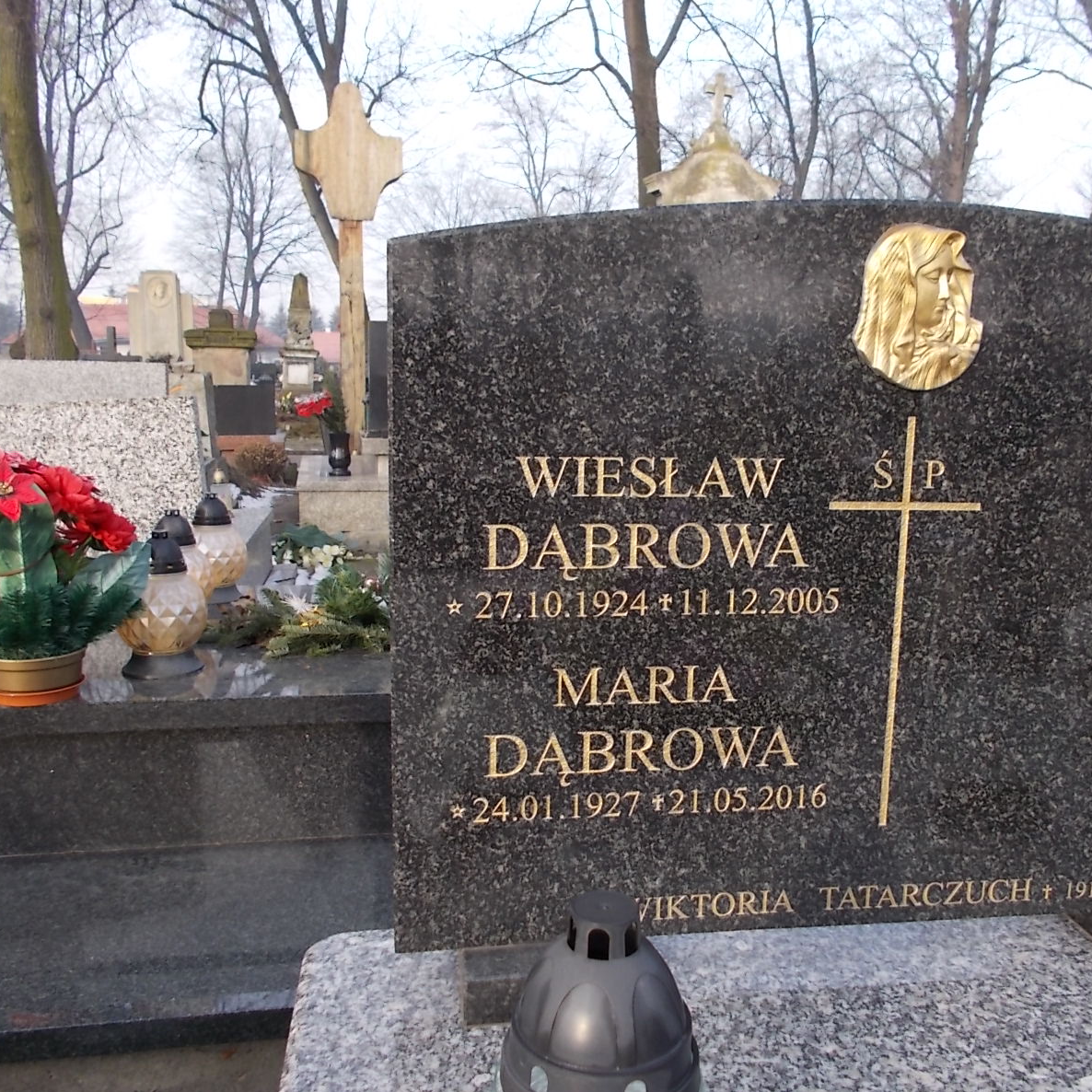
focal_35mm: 31
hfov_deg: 52.5
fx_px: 1106
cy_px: 545
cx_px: 594
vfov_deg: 52.5
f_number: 3.2
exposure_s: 1/200
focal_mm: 4.6
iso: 80
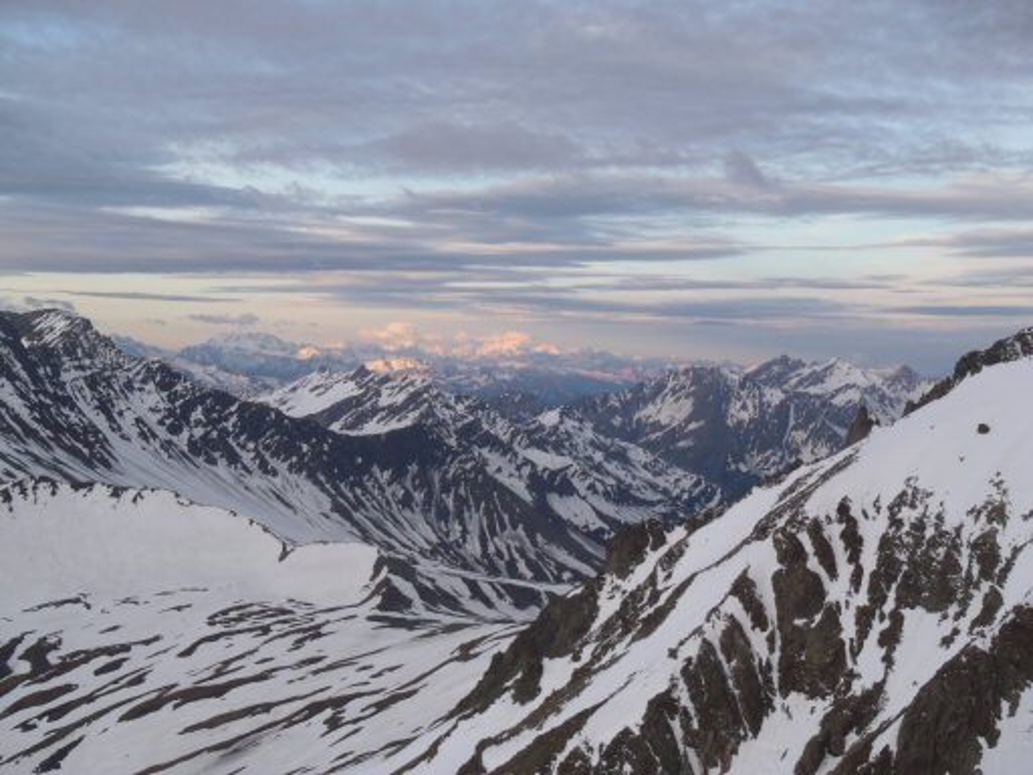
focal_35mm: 49
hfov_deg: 38.9
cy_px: 388
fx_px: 1462
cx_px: 516
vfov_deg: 29.7
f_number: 4.9
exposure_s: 1/80
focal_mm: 8.8
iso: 80
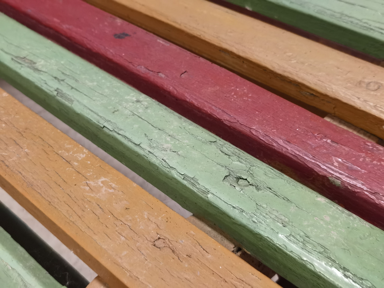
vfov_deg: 28.6
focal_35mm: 51
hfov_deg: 37.5
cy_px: 144
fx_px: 566
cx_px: 192
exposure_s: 1/33.3
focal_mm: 6.71
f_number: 1.9
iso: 640
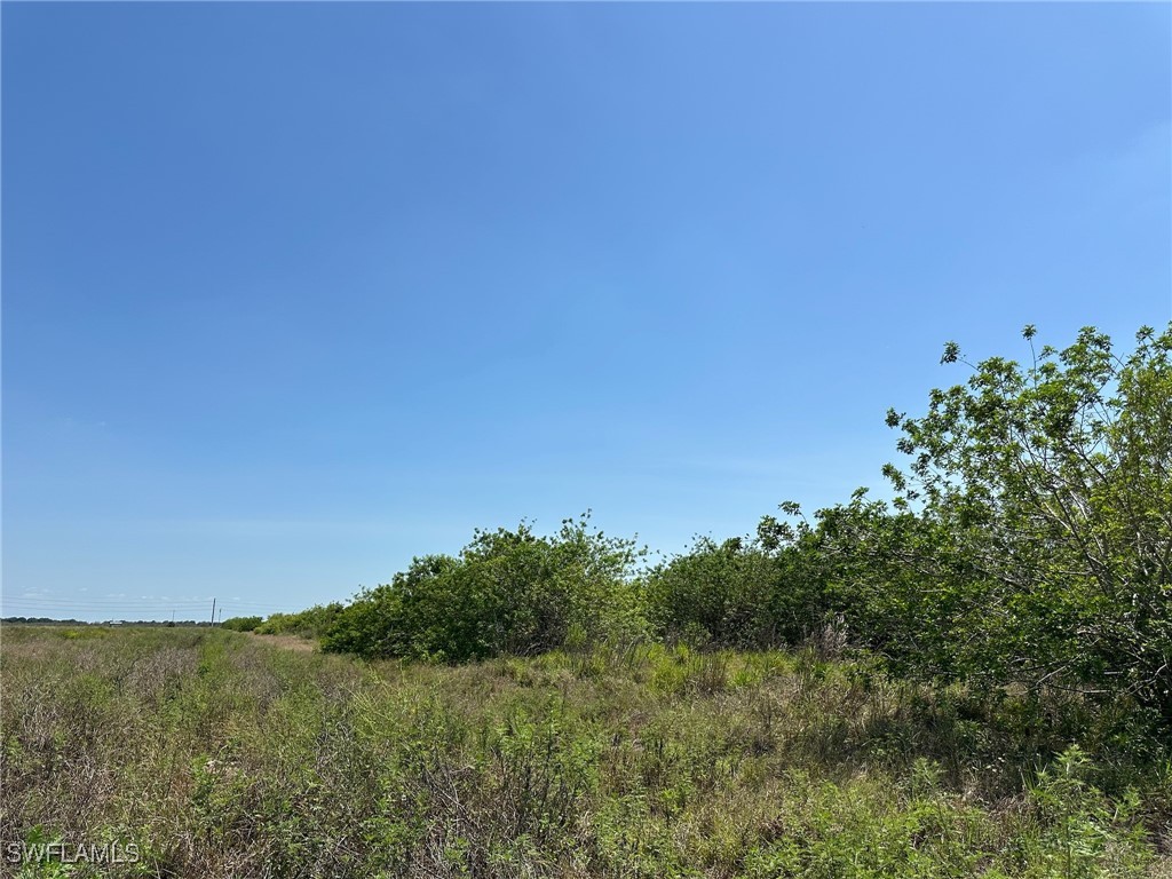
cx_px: 586
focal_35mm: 24
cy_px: 440
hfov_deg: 71.6
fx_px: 813
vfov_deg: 56.8
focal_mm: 6.86
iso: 80
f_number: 1.78
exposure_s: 1/7042
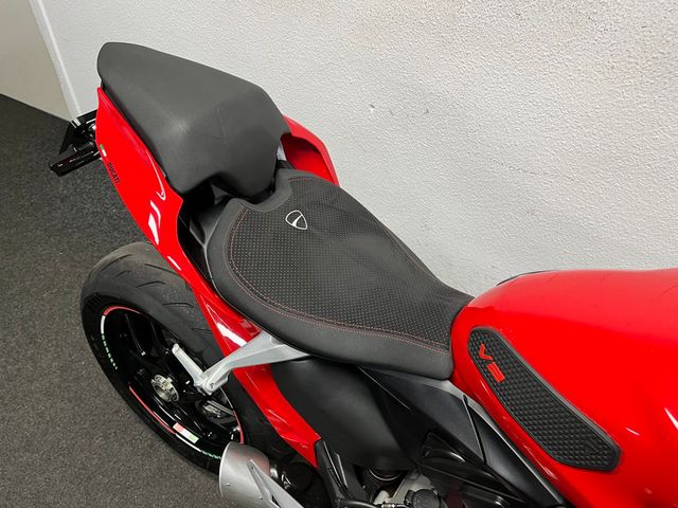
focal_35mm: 26
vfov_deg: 53.1
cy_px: 254
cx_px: 339
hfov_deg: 67.3
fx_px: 509
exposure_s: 1/50
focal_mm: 5.1
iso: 100
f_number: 1.6
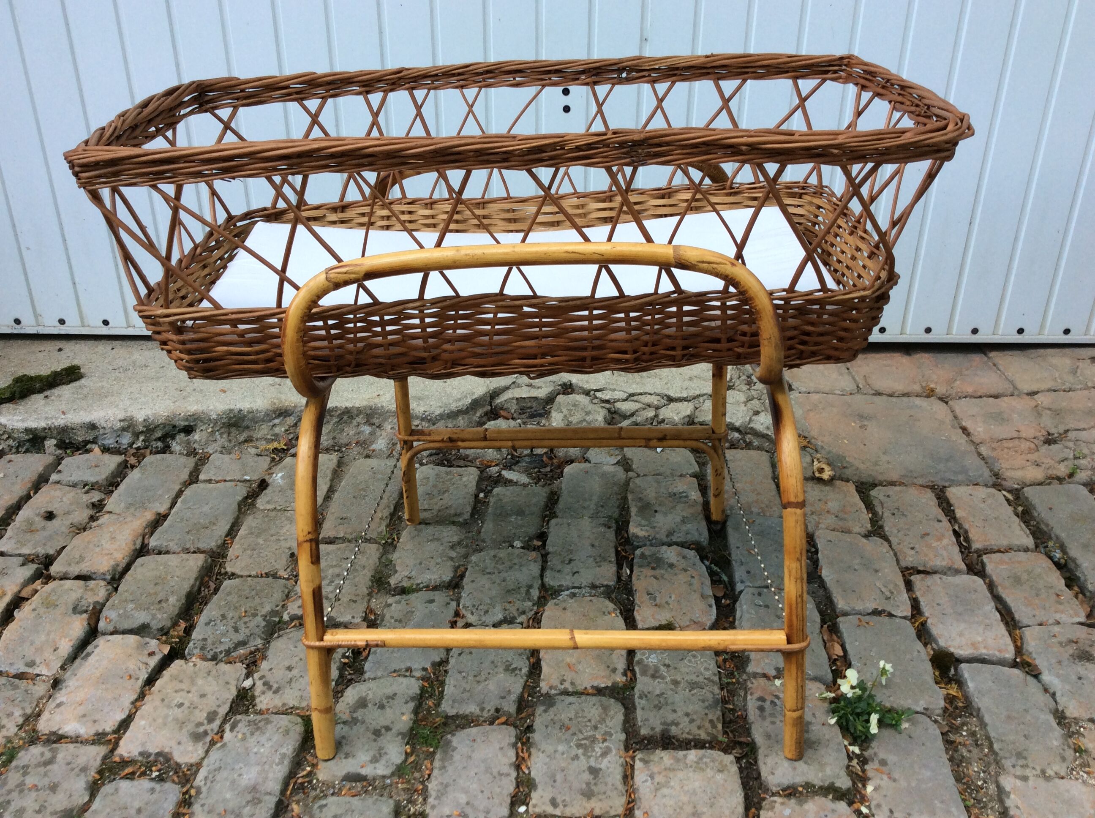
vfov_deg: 44.1
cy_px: 409
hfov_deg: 56.9
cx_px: 548
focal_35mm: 32
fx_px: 1011
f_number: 2.4
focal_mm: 3.3
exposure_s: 1/111
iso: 32
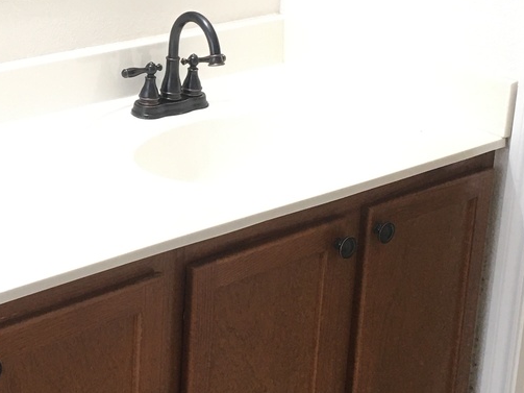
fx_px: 1256
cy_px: 91
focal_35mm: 83
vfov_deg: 17.7
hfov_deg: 23.3
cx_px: 135
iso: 40
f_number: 2.2
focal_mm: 4.15
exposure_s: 1/15
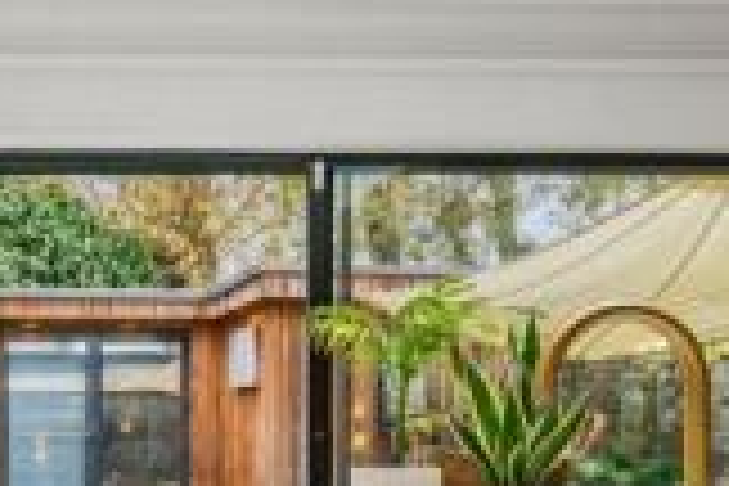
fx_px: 952
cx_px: -32
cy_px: 497
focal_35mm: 47
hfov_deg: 36.7
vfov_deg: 26.9
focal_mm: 16
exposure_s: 1/30
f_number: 11
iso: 250
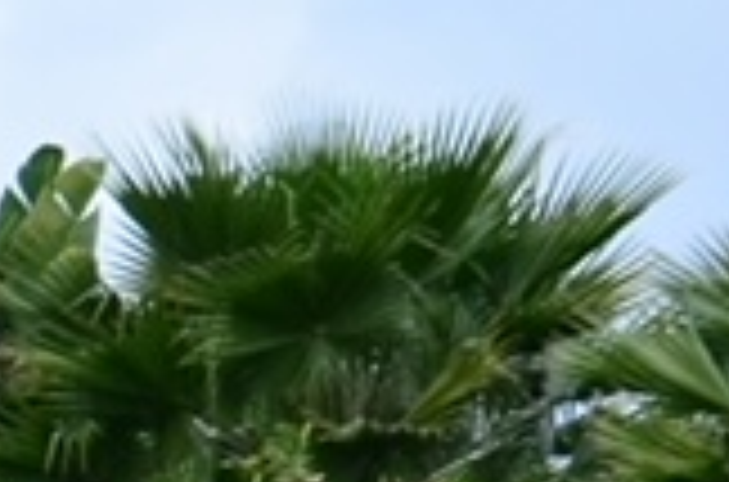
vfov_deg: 5.2
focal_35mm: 249
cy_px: 1378
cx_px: -1040
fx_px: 5027
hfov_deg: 7.7
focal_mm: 21
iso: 400
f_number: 5.6
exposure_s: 1/125
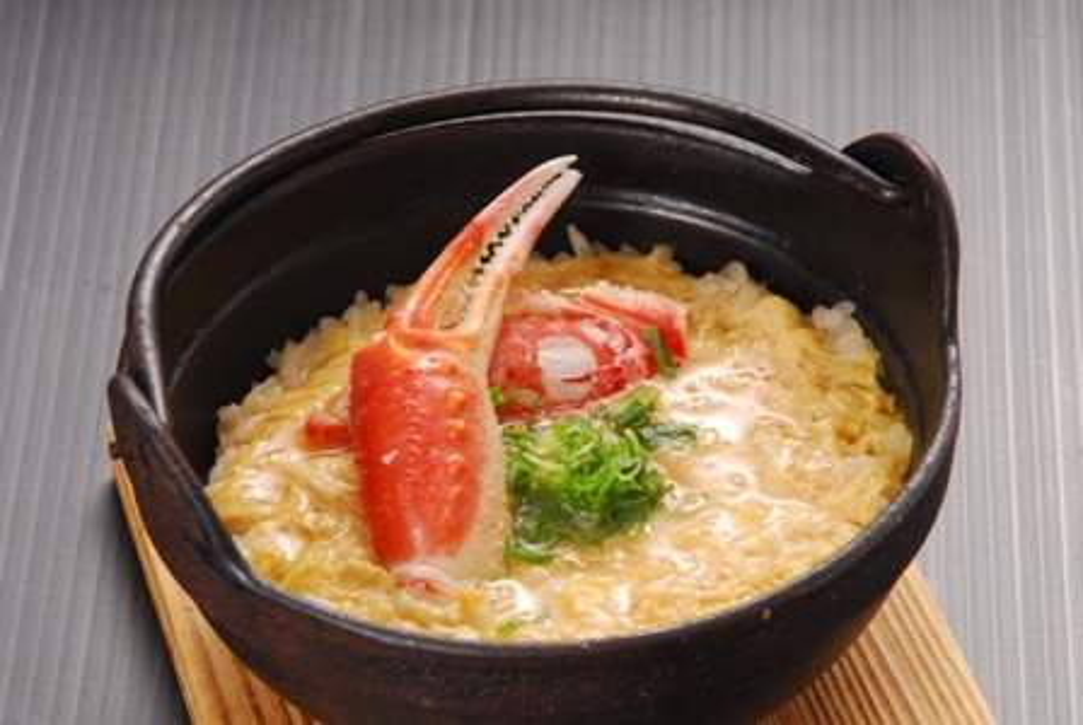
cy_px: 362
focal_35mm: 300
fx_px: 9037
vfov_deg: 4.6
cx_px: 542
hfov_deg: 6.9
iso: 200
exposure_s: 1/250
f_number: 14
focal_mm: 200
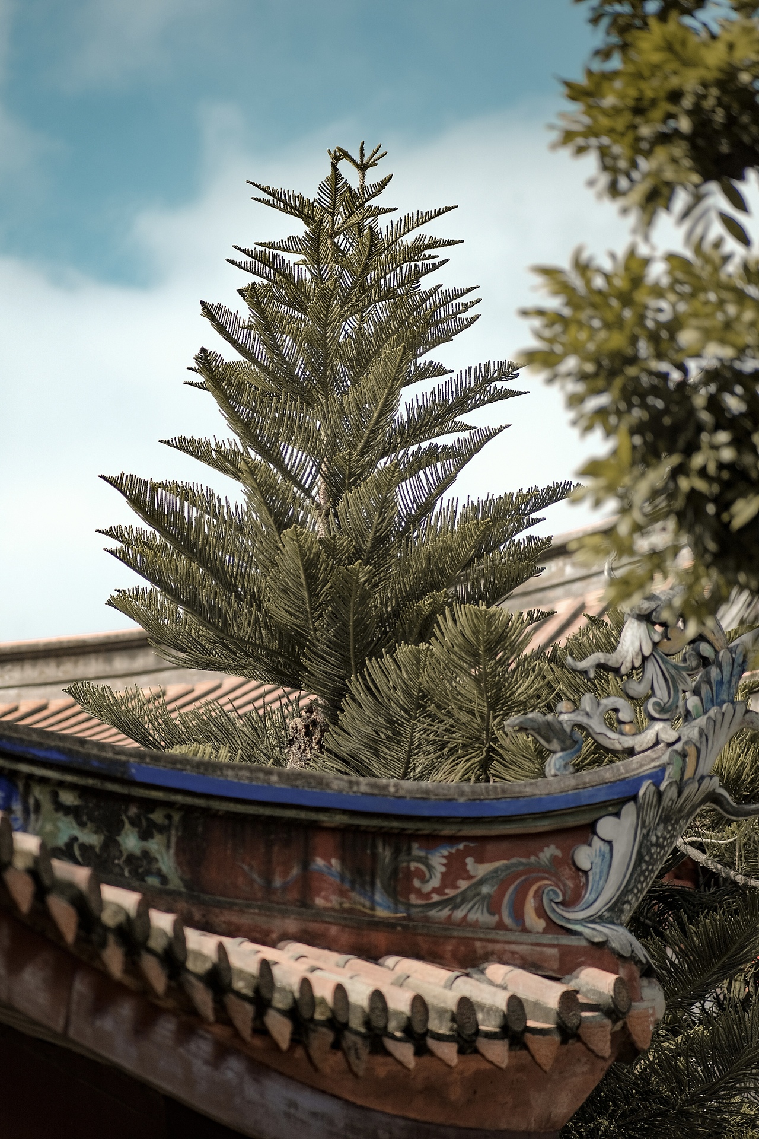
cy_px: 570
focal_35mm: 128
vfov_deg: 16.0
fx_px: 4048
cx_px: 380
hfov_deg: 10.7
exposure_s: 1/4000
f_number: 1.8
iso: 200
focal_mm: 85
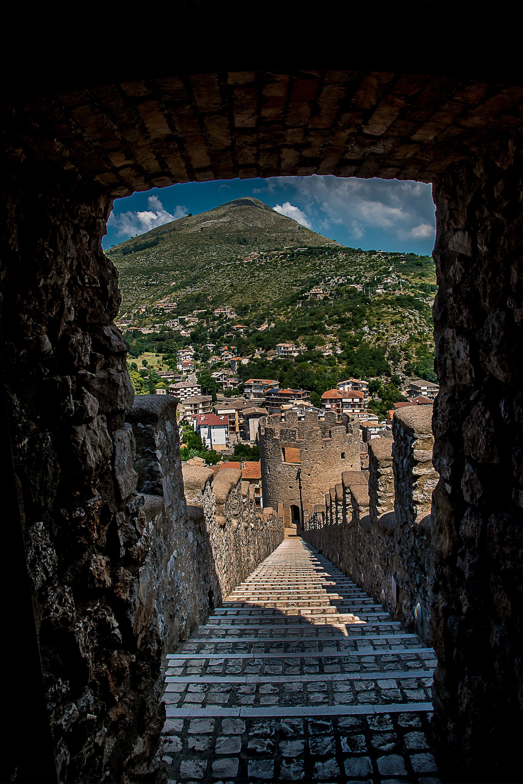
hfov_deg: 53.2
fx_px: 523
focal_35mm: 24
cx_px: 262
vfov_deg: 73.7
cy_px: 392
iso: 250
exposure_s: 1/160
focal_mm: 24
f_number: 20
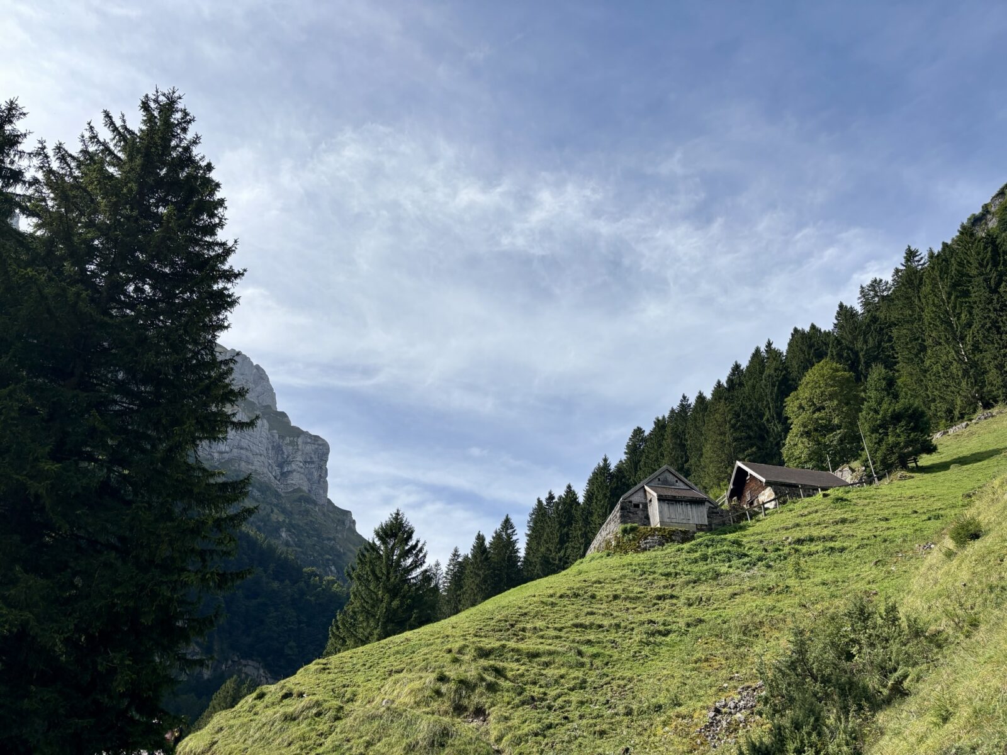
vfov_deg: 53.1
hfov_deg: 67.3
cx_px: 504
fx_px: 756
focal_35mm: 26
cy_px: 378
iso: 50
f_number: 1.6
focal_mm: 5.96
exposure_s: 1/5348
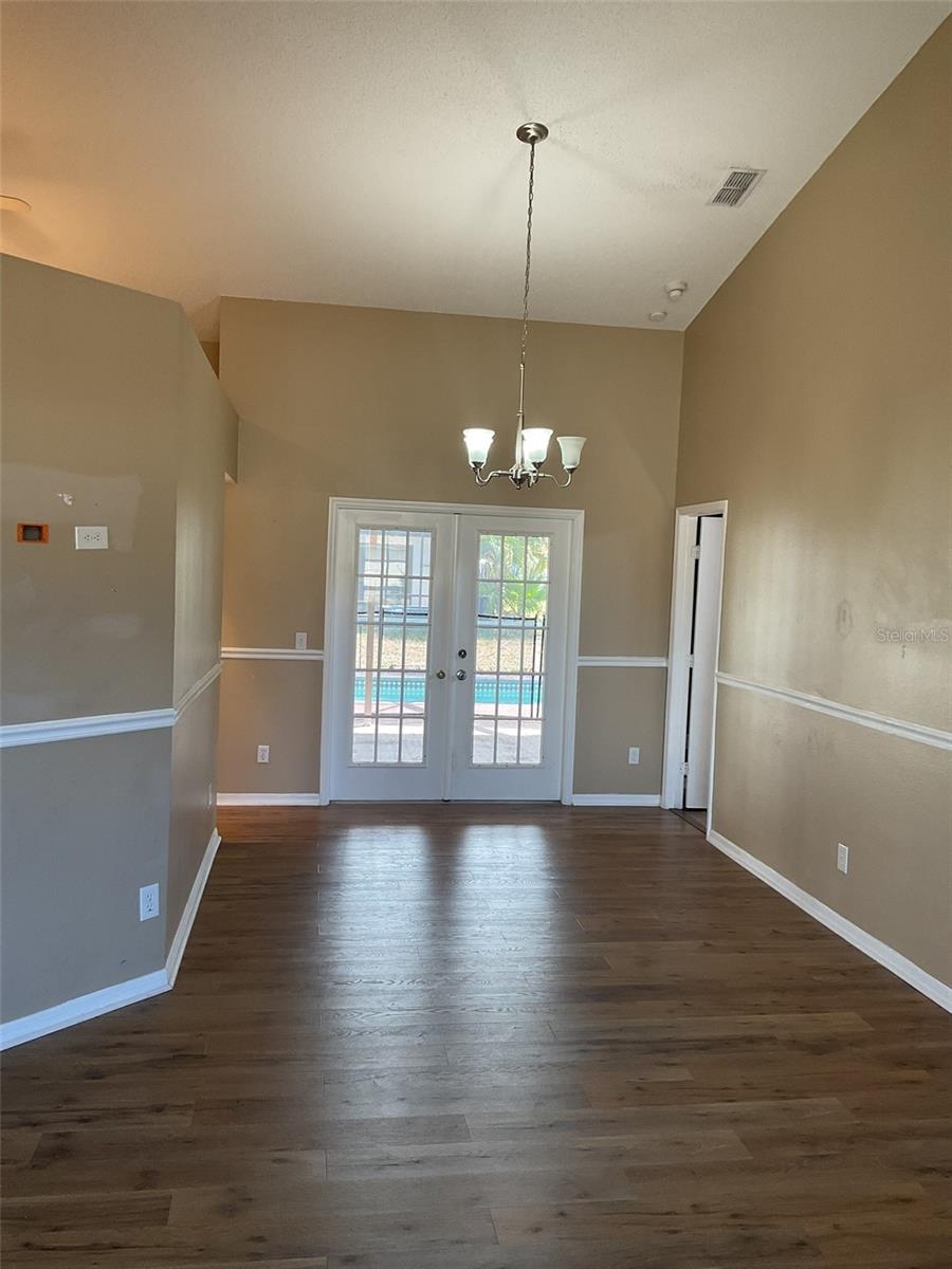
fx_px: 1063
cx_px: 476
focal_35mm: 29
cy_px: 634
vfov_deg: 61.7
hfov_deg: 48.2
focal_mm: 3
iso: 40
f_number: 1.8
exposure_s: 1/60
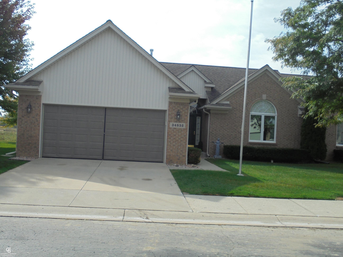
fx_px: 337
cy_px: 128
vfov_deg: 41.8
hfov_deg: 54.0
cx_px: 172
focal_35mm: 34
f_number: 4
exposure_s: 1/800
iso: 100
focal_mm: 6.1
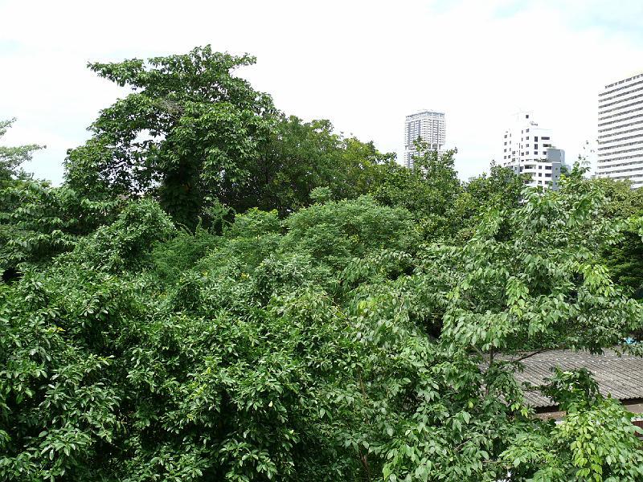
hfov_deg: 52.6
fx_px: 650
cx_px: 322
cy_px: 241
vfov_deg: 40.7
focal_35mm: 35
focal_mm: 7.4
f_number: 4
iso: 100
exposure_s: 1/400
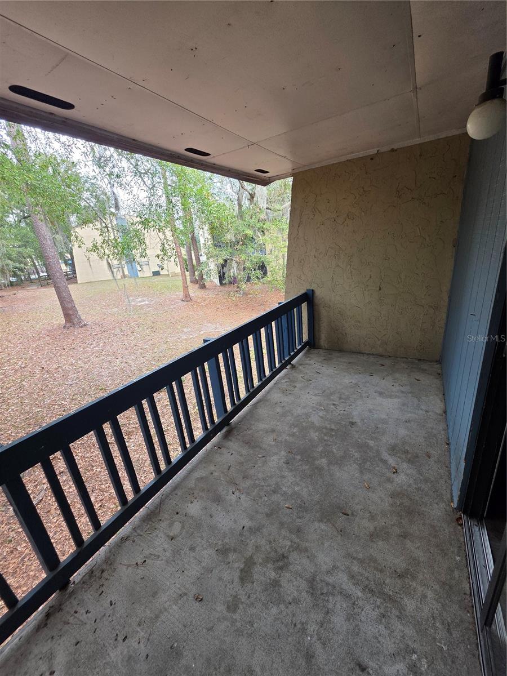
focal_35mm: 13
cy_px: 338
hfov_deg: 89.9
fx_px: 254
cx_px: 254
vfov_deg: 106.2
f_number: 1.9
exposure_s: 1/120
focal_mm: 2.2
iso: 64
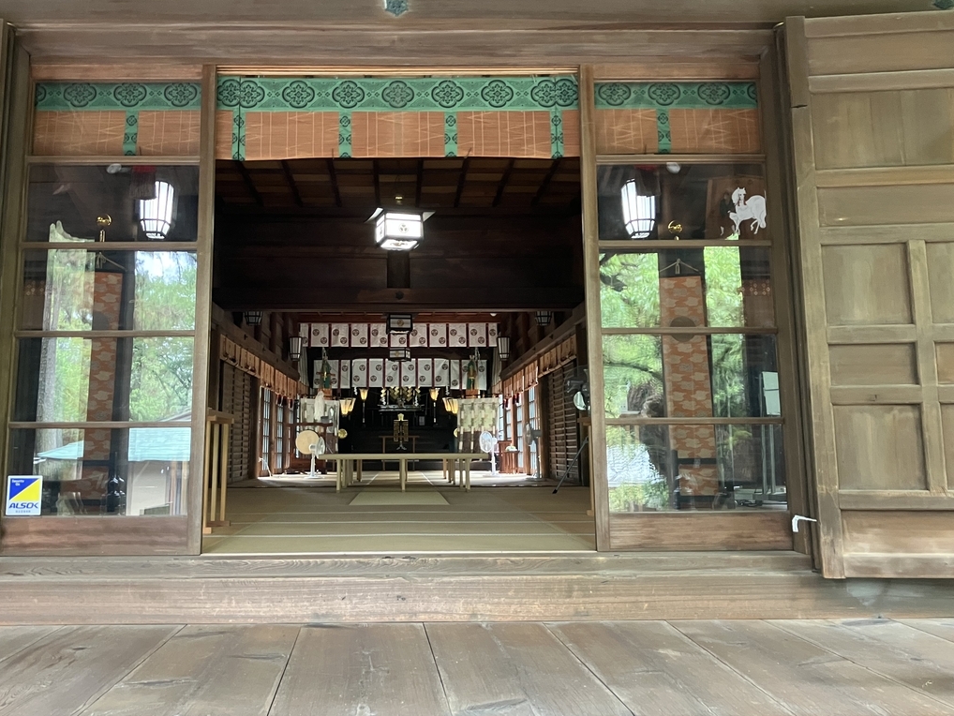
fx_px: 910
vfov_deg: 42.9
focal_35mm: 33
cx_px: 418
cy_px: 310
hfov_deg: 55.2
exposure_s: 1/53
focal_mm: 3.99
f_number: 1.8
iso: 320
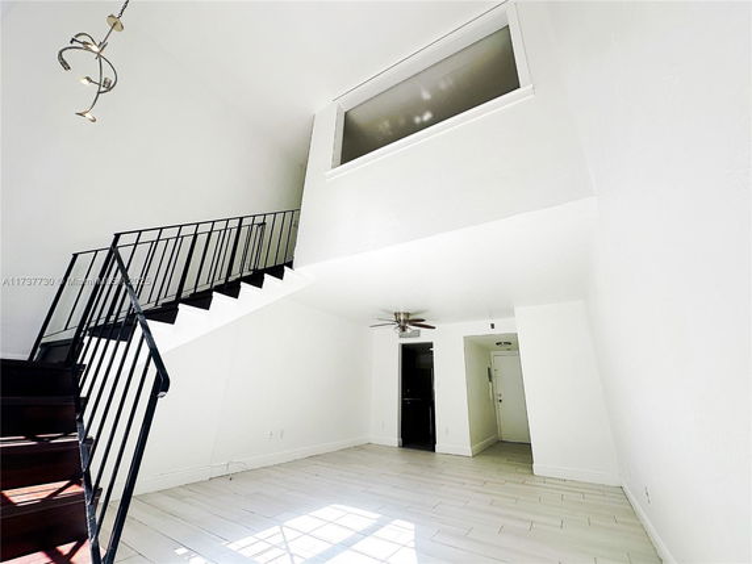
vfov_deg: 85.7
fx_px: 304
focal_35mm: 14
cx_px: 376
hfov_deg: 102.1
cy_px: 282
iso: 40
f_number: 2.2
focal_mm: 2.22
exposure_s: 1/334
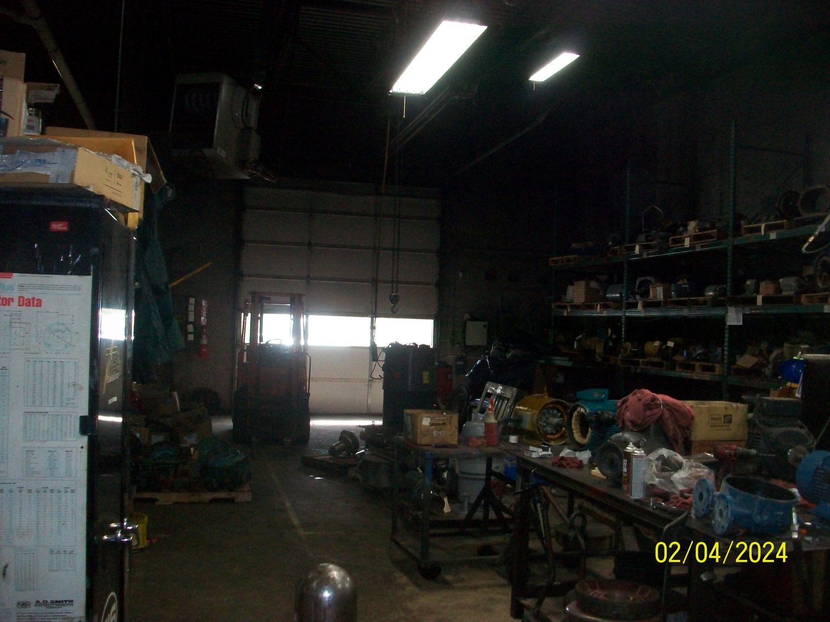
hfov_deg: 54.0
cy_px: 311
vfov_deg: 41.8
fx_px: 815
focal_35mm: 34
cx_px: 415
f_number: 2.8
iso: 200
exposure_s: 1/125
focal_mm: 5.7
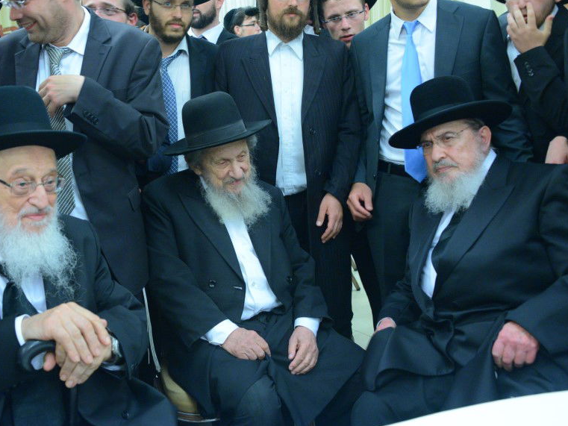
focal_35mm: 44
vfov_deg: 32.8
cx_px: 230
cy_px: 182
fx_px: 722
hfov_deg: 42.8
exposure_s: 1/60
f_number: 4.5
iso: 4000
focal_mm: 34
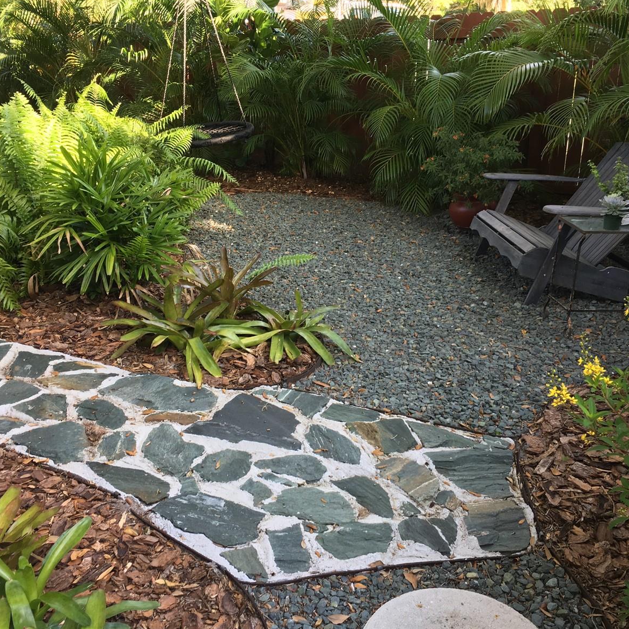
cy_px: 308
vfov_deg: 47.2
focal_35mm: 35
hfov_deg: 47.2
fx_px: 720
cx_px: 306
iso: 25
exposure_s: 1/60
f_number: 2.2
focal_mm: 4.15
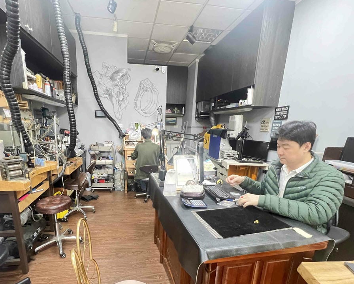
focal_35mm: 17
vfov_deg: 76.0
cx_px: 155
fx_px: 178
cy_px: 173
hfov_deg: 89.2
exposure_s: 1/60
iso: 640
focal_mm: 1.57
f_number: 1.8
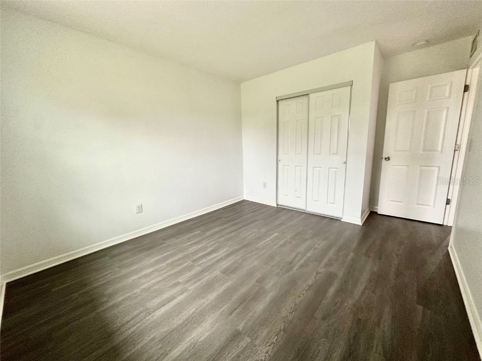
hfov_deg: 102.1
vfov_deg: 85.7
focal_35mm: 14
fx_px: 195
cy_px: 180
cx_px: 241
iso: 250
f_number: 2.2
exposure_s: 1/60
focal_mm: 2.22
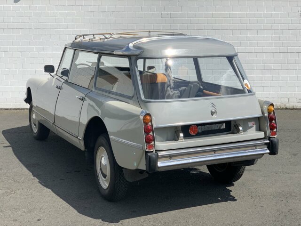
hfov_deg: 36.8
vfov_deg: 28.0
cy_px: 113
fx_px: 452
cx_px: 150
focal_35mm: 52
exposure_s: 1/1845
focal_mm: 6
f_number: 2.4
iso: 16
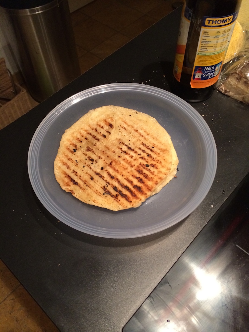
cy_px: 166
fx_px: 288
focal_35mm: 30
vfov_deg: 60.0
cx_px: 124
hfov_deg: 46.8
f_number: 2.2
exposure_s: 1/25
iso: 320
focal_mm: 4.12
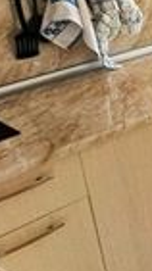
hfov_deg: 12.4
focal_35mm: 71
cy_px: 54
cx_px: 392
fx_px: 510
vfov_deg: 29.1
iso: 64
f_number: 2.2
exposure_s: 1/50
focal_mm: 1.7
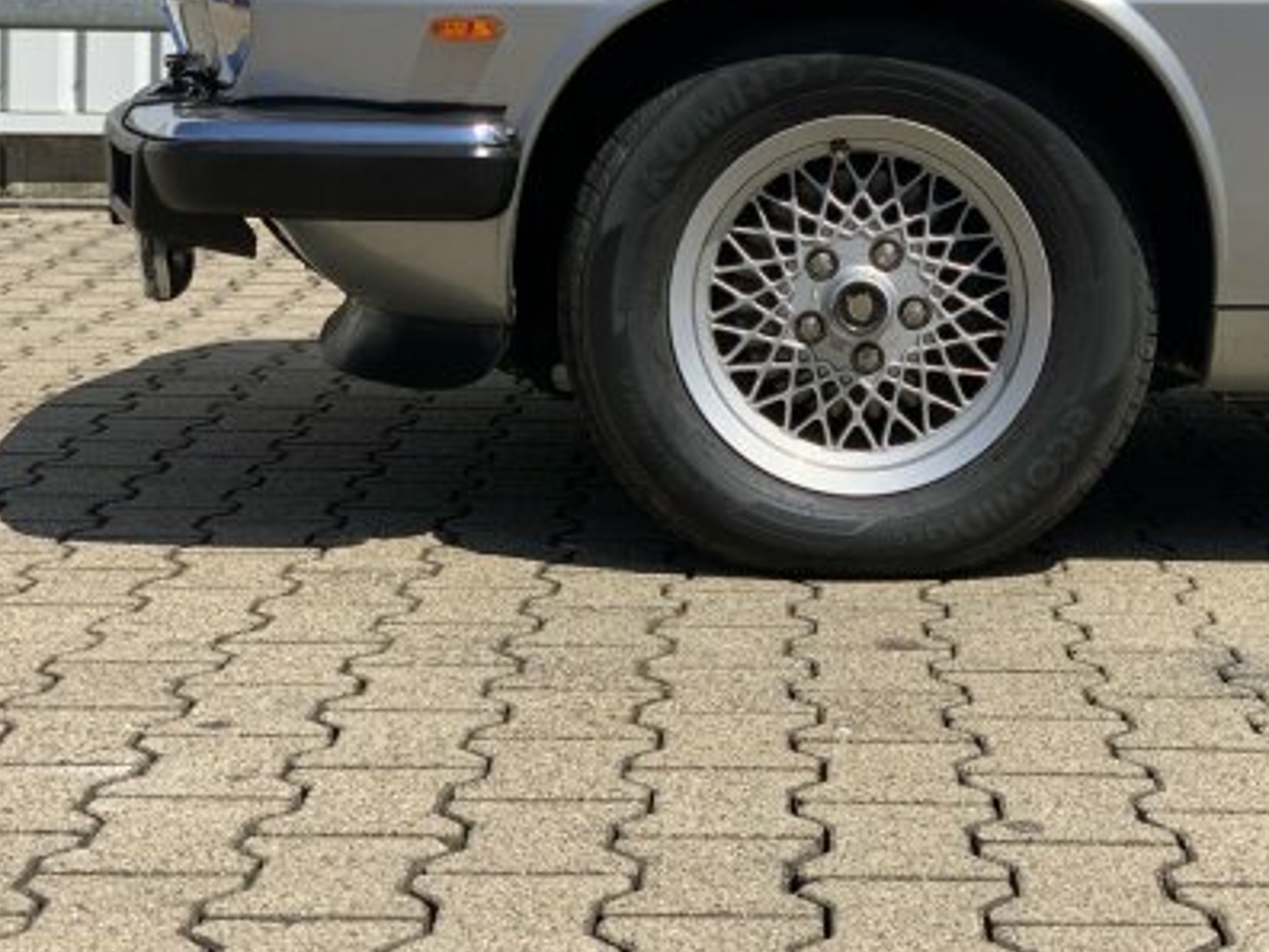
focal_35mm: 84
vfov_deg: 17.4
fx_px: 3079
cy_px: 208
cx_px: 904
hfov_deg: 23.1
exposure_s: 1/1653
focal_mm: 6
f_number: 2.4
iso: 16
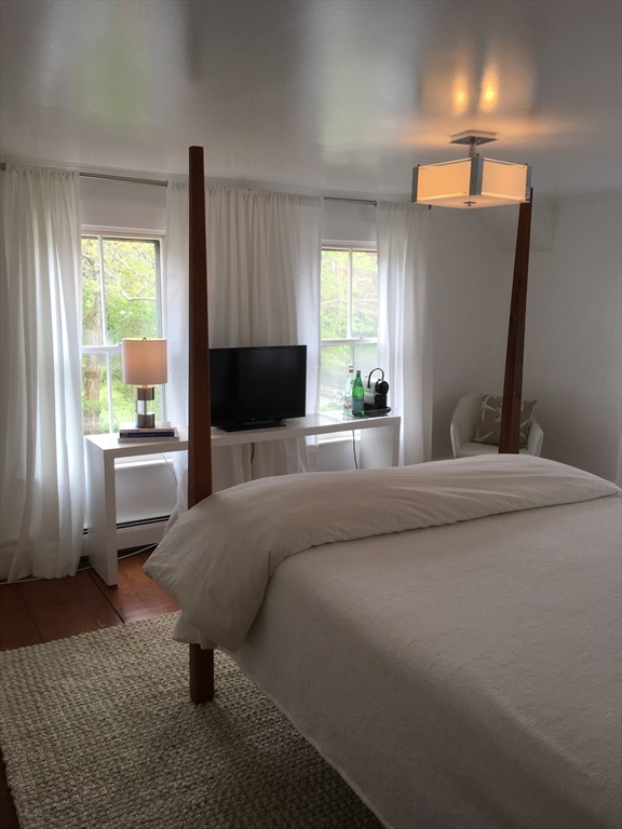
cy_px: 414
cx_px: 311
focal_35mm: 29
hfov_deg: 48.2
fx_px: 695
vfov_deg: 61.7
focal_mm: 4.15
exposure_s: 1/60
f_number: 2.2
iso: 32
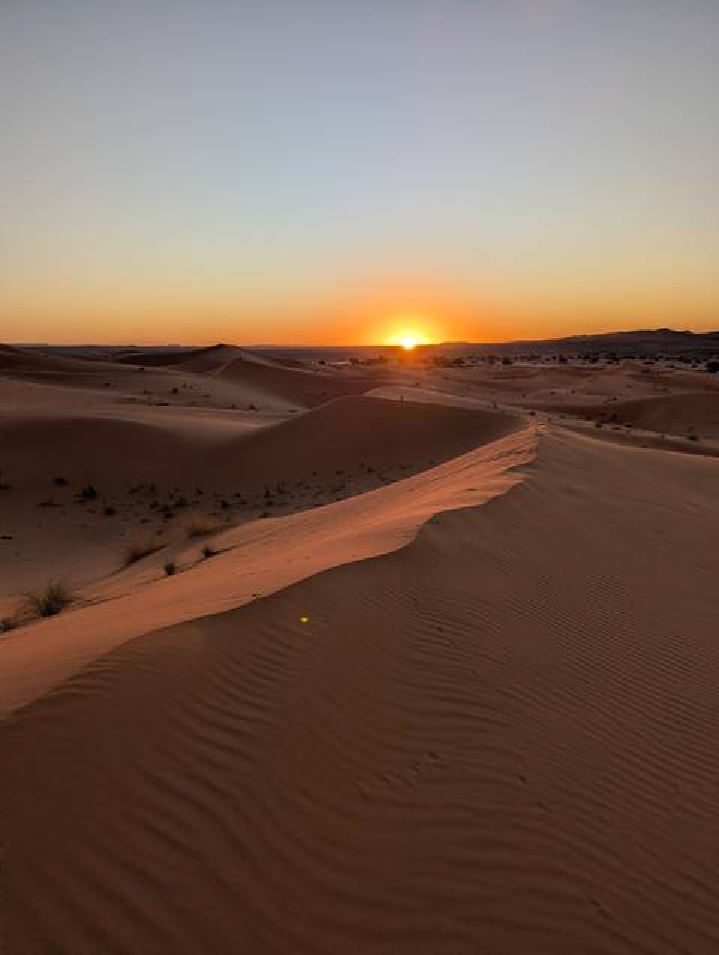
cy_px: 478
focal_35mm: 24
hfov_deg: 56.9
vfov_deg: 71.5
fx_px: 663
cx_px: 360
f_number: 1.85
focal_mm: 6.81
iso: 48
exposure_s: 1/1795
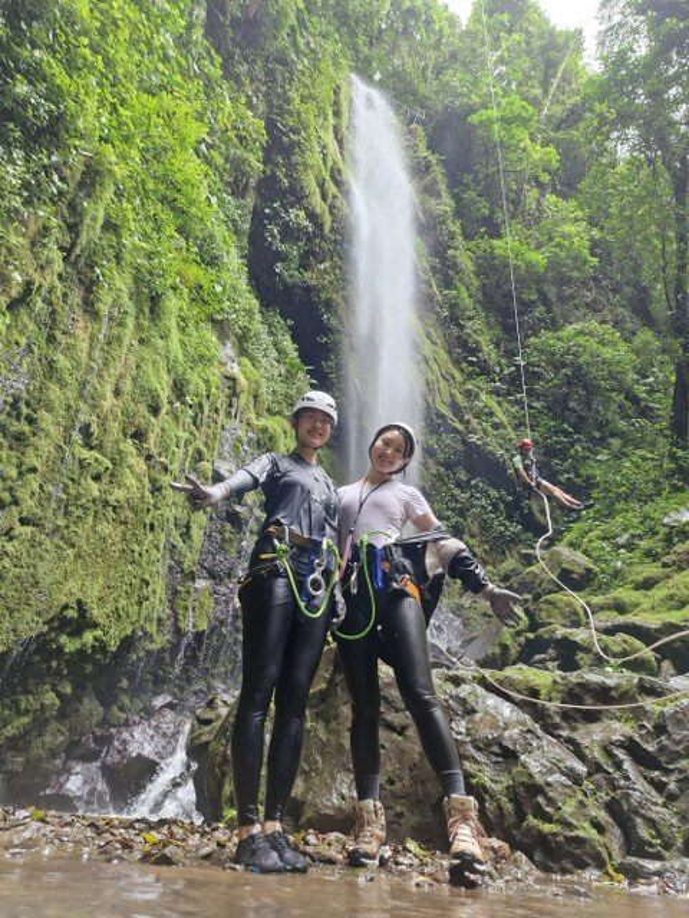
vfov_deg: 73.9
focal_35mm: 23
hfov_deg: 58.9
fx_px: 610
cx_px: 344
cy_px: 459
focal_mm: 5.54
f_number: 1.8
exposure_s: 1/180
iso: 160
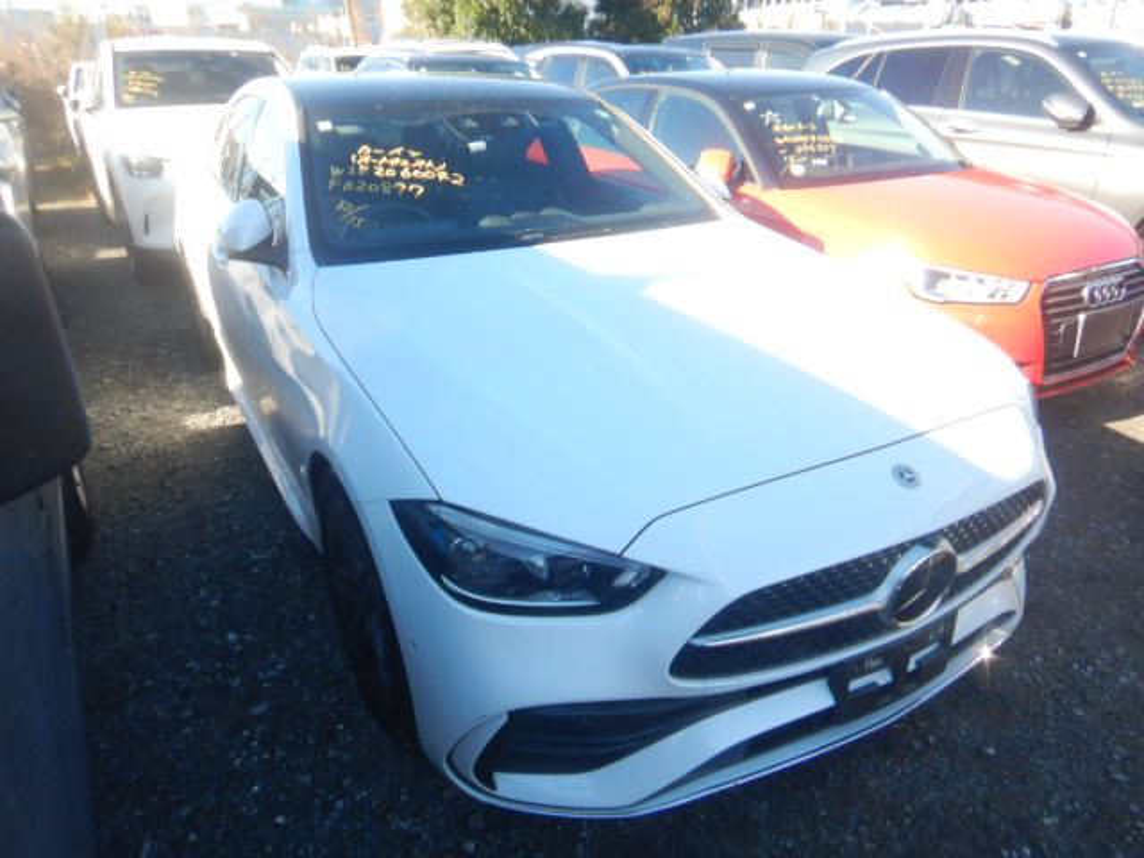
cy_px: 429
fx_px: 793
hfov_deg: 71.6
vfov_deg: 56.8
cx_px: 572
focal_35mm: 24
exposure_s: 1/100
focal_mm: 4.3
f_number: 2.8
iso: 125
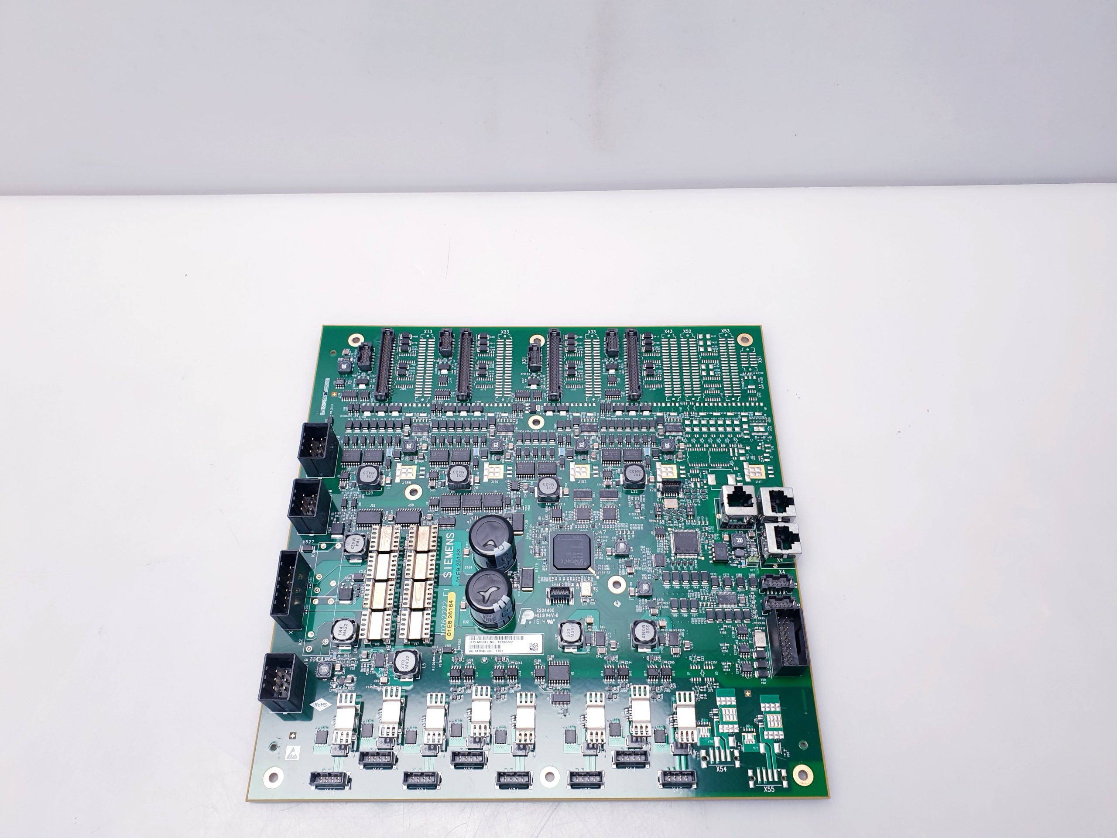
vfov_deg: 53.1
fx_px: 839
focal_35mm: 26
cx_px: 558
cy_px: 419
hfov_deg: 67.3
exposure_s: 1/50
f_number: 2.4
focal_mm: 4.3
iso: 80
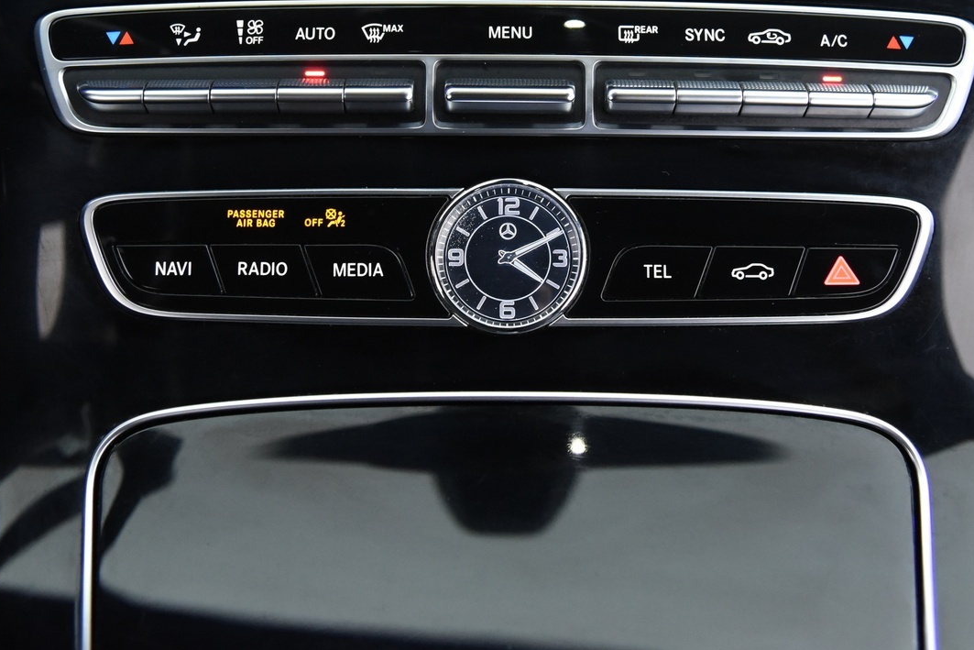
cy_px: 158
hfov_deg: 30.1
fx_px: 1813
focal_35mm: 67
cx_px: 508
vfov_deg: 20.2
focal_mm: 44
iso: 4000
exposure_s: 1/25
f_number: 4
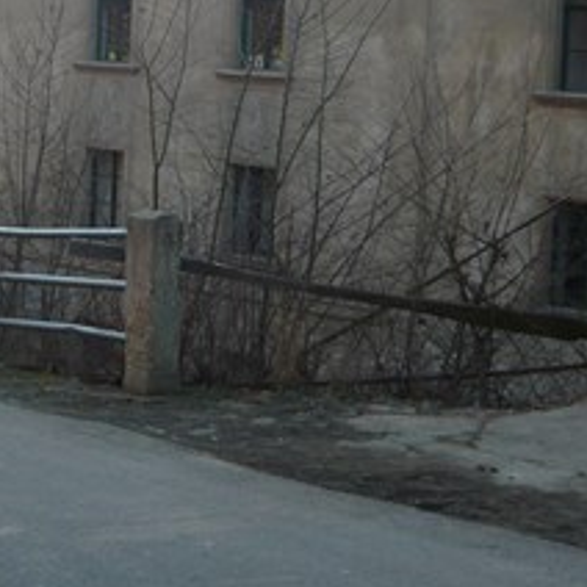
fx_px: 1688
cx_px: 127
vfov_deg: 19.4
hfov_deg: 19.5
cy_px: 61
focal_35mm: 88
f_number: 2.8
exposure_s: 1/100
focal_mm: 5.5
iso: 100
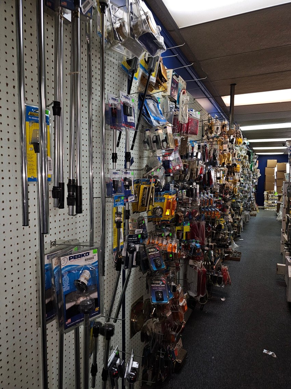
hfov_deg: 58.9
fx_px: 258
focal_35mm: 23
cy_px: 194
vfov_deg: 73.9
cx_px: 146
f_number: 1.7
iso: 100
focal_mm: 6.3
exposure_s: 1/24
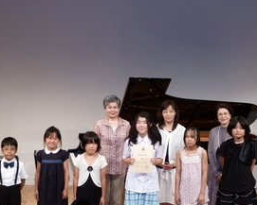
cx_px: 155
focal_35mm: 75
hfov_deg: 25.3
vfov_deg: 20.4
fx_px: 571
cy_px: 133
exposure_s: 1/30
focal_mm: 8.5
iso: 250
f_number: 3.8
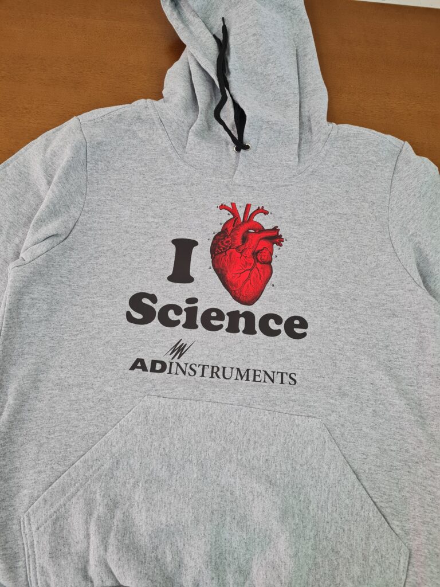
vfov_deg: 67.3
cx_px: 220
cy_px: 294
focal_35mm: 26
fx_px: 441
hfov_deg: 53.1
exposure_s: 1/120
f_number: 1.8
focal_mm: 5.4
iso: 320
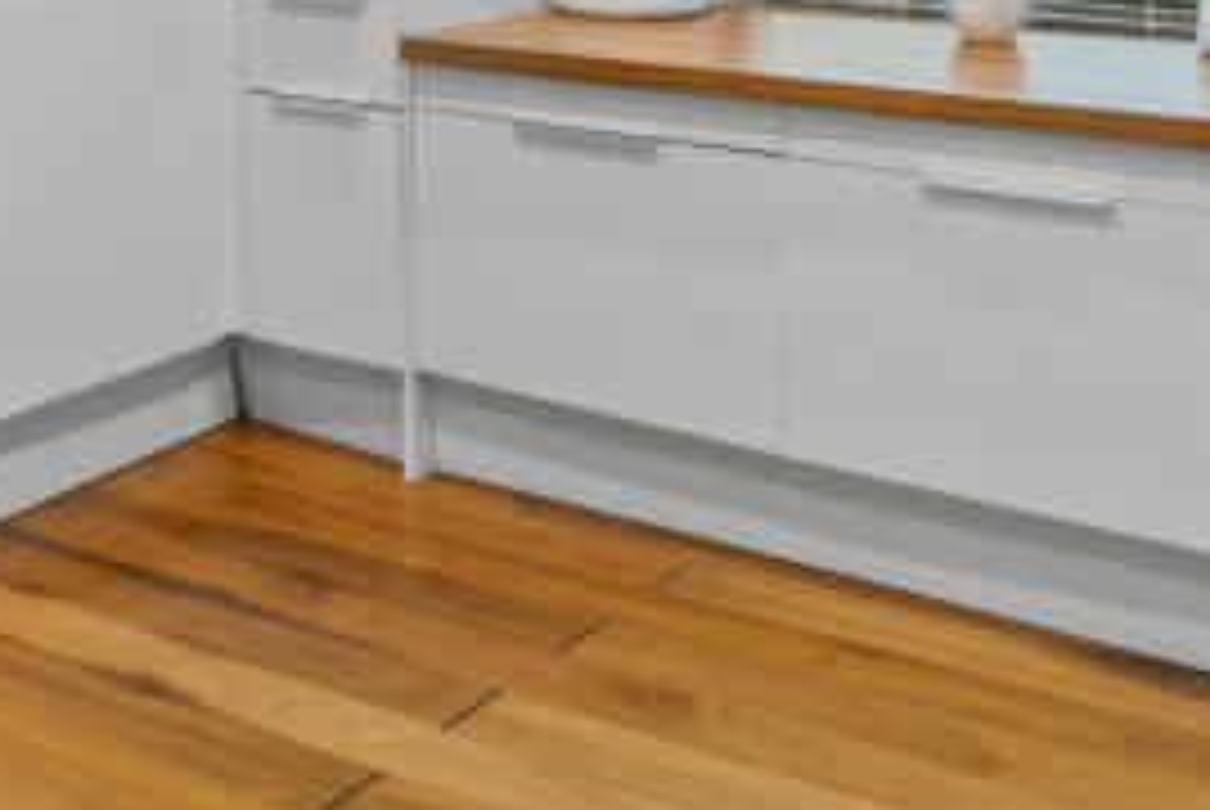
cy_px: 11
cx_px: 261
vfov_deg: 22.9
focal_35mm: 57
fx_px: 1918
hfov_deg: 34.1
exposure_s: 1/2
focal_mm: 10
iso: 160
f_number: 8
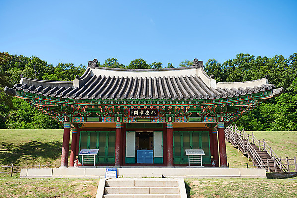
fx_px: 314
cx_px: 148
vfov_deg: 35.1
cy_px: 99
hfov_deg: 50.7
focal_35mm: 38
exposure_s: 1/1250
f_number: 4
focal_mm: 38
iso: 200
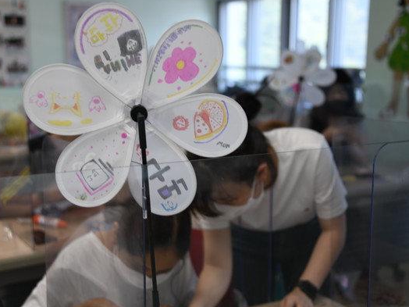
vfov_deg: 26.6
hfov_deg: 34.9
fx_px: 650
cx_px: 190
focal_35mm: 55
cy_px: 152
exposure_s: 1/25
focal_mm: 50
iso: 100
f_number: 4.5
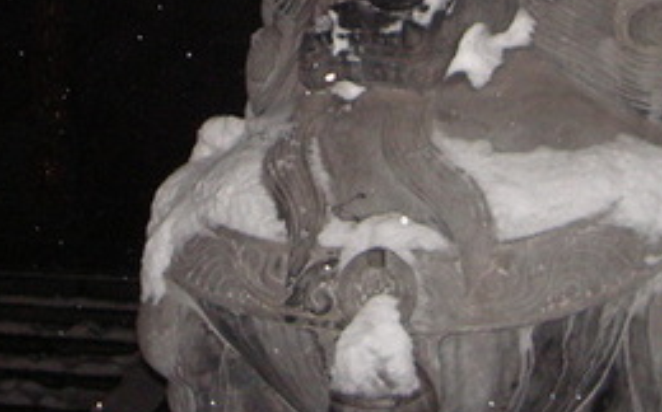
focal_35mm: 93
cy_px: -79
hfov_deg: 22.3
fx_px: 1676
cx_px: 239
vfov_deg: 13.6
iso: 200
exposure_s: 1/30
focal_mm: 6.3
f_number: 3.3
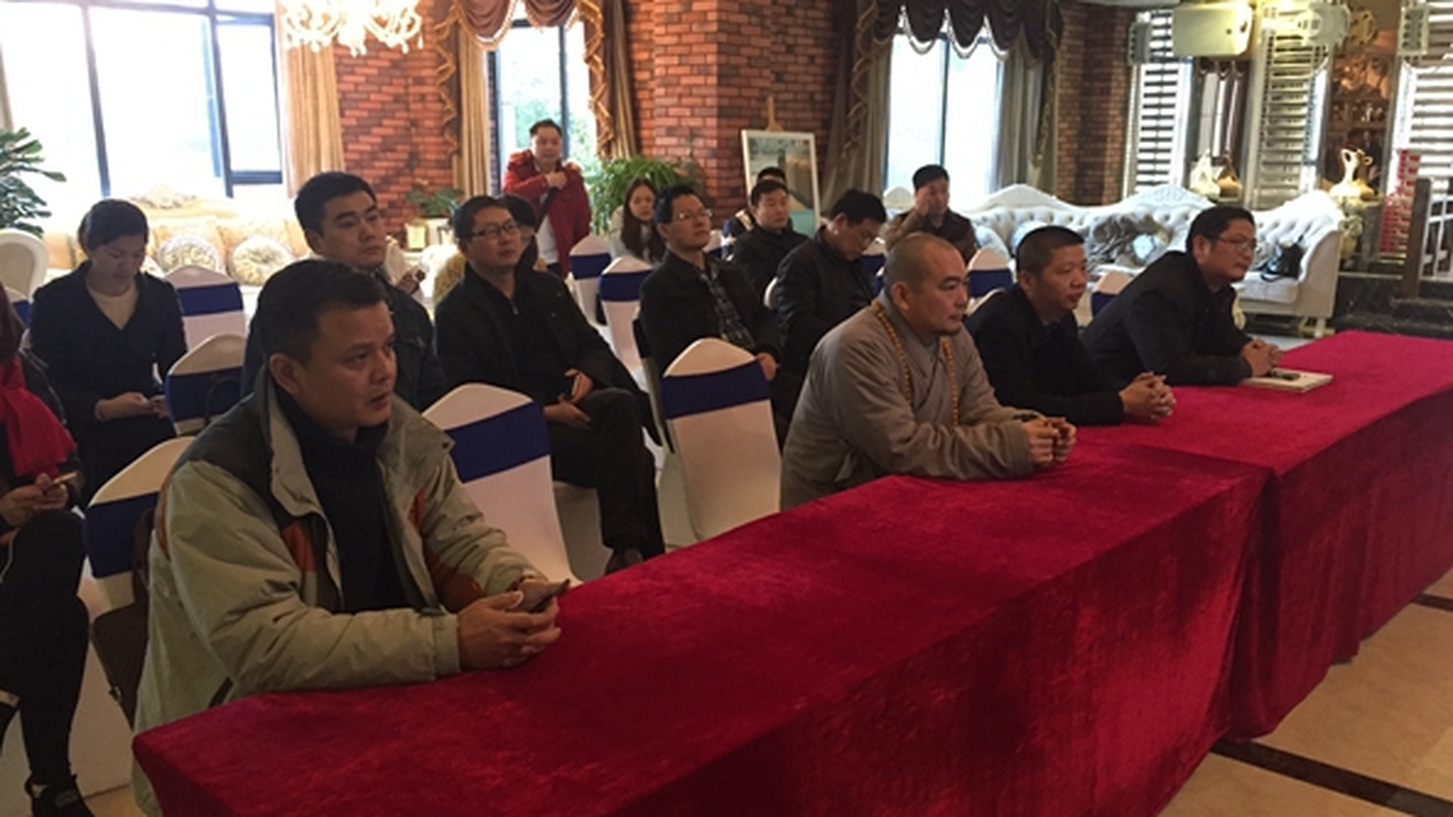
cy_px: 439
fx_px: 1233
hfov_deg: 61.0
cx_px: 726
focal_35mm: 32
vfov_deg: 36.7
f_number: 2.2
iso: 250
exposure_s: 1/20
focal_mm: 4.15
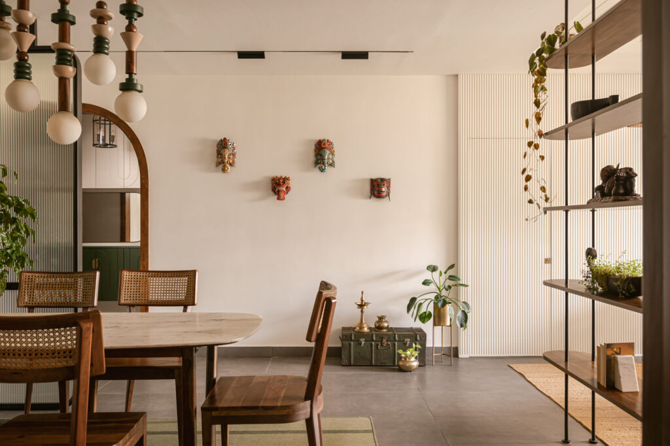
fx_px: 605
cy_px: 223
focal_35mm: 32
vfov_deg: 40.5
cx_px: 335
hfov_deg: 58.0
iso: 320
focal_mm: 32.5
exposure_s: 1
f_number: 9
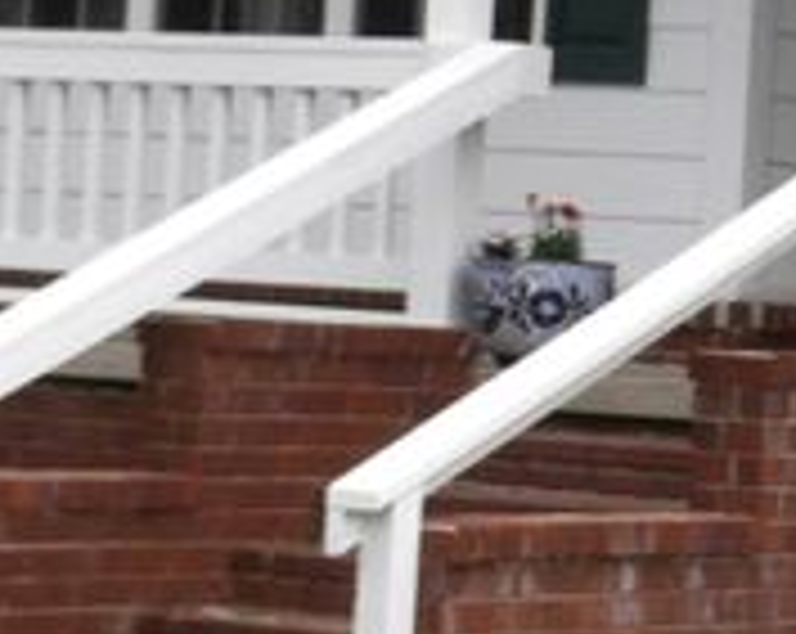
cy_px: -115
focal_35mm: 218
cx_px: 1039
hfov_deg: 8.7
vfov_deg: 7.0
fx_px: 5127
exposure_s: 1/80
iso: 250
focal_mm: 14.1
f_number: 4.8
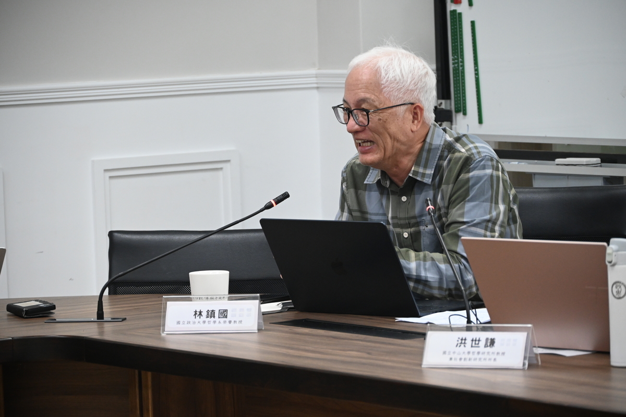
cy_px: 208
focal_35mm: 165
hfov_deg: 12.5
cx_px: 313
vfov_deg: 8.3
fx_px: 2869
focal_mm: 110
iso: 1800
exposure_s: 1/125
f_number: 6
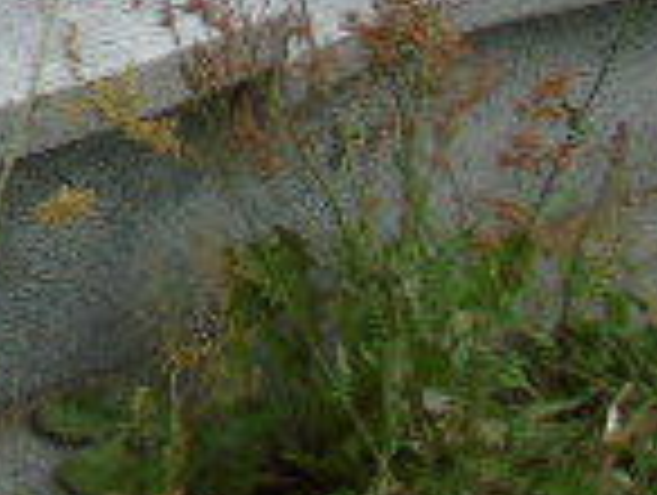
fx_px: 2414
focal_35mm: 127
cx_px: -567
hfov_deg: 13.7
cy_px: -378
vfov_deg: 11.0
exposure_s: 1/1000
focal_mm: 5.2
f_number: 3.6
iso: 80
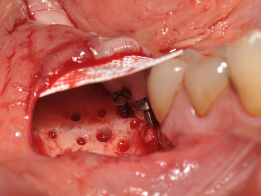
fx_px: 1293
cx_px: 131
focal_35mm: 172
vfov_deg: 8.7
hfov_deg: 11.5
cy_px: 98
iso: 250
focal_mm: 105
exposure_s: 1/60
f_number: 22
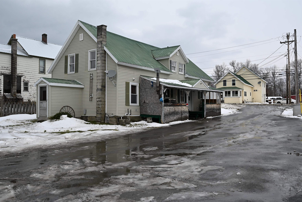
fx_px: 252
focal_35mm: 30
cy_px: 101
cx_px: 151
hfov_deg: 61.9
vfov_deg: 43.6
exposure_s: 1/320
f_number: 6.3
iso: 100
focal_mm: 30
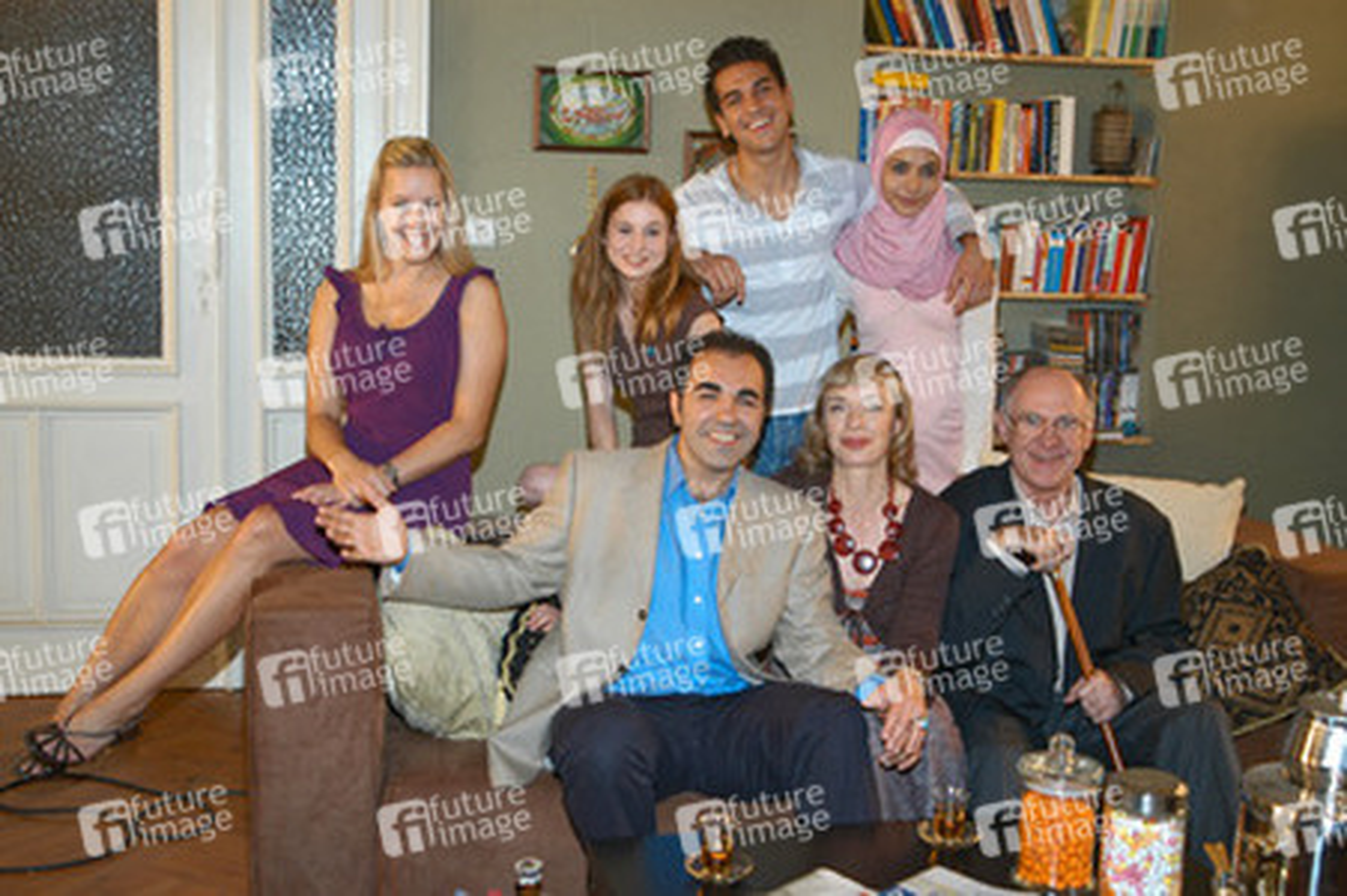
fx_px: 1795
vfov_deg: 28.0
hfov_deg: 41.1
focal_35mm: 48
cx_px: 674
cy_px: 448
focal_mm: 32
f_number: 4.5
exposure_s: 1/50
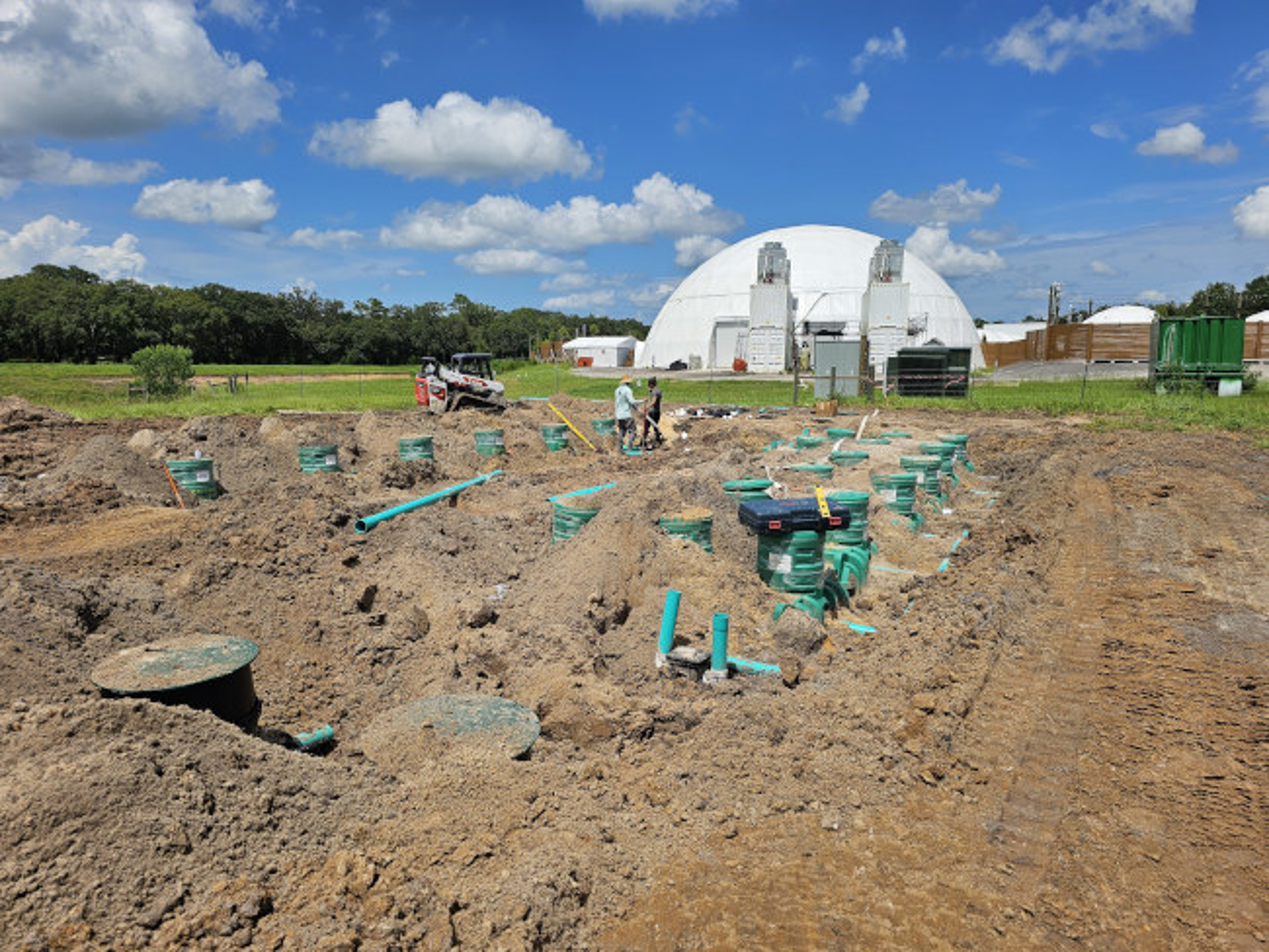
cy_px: 476
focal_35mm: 23
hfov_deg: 73.9
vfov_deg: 58.9
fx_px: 843
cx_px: 634
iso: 10
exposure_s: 1/1380
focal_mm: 6.3
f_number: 1.7
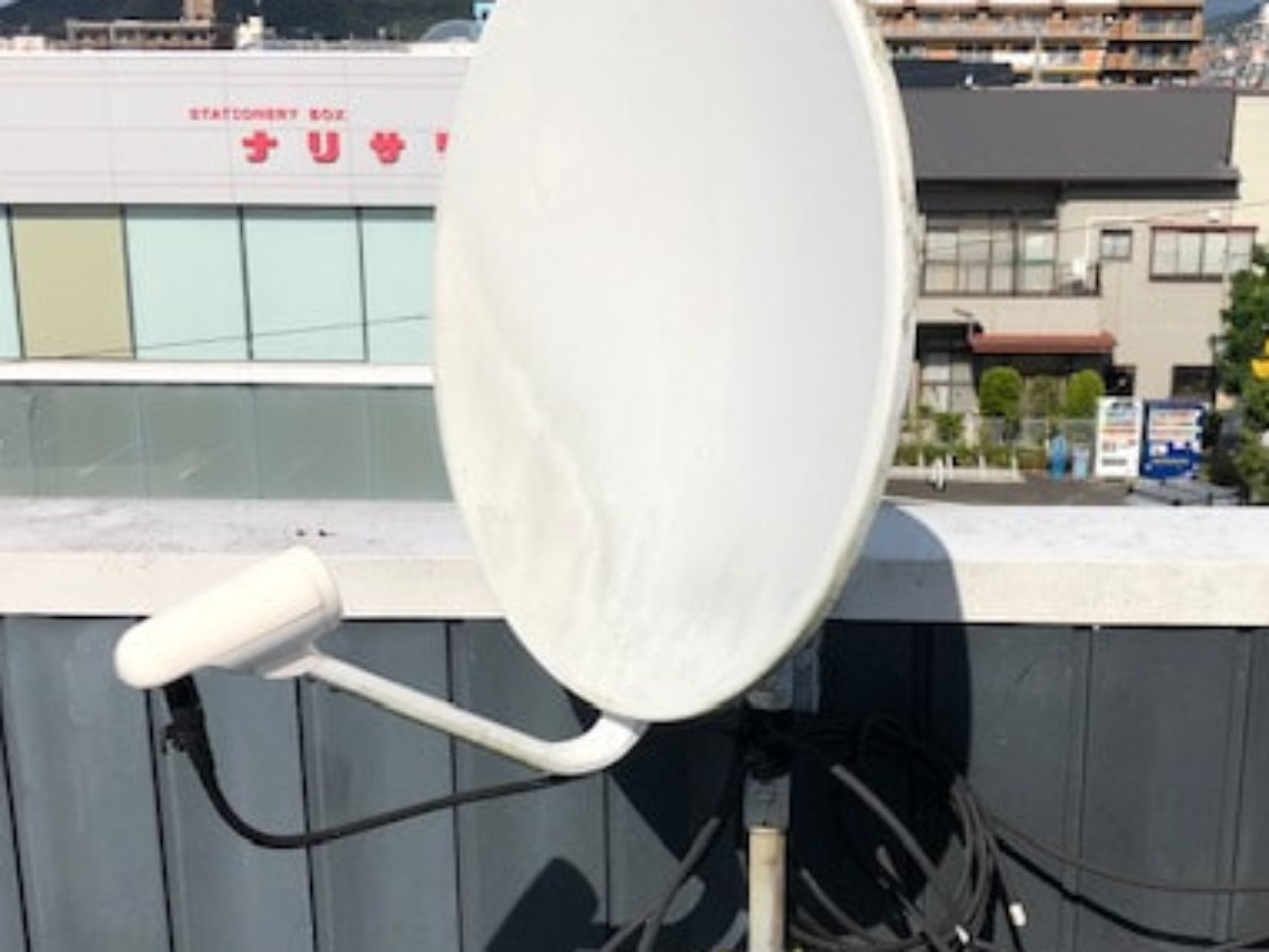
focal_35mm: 47
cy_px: 573
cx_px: 686
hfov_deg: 40.4
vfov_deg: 30.8
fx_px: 1724
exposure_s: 1/5405
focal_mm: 4
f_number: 1.8
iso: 25
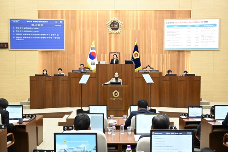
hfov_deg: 48.5
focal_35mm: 40
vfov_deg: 33.4
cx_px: 114
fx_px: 253
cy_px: 76
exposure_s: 1/320
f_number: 5.6
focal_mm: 40
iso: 6400
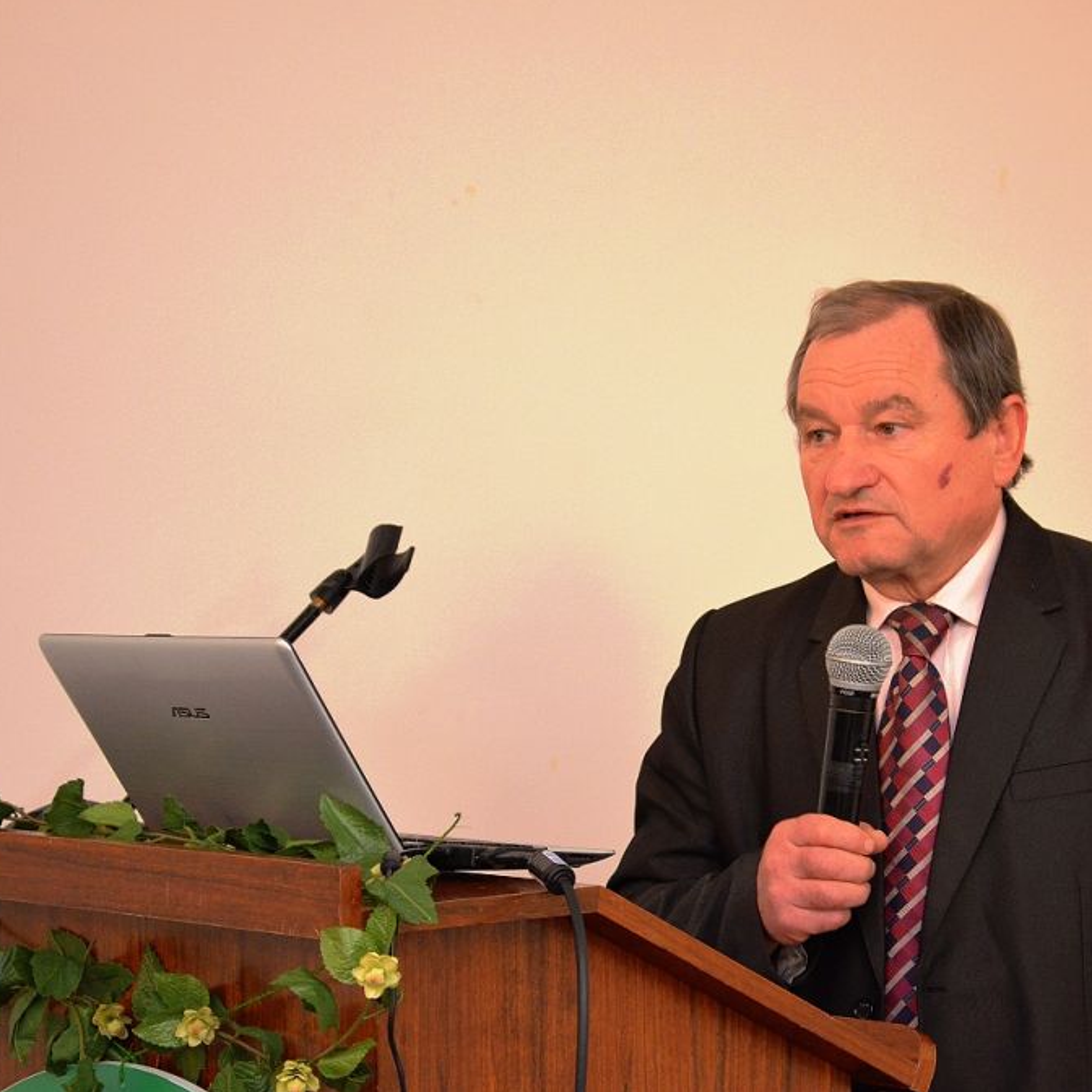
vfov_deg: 16.3
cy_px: 544
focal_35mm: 107
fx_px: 3806
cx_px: 808
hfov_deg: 16.3
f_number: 5.6
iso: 2800
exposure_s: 1/60
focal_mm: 55
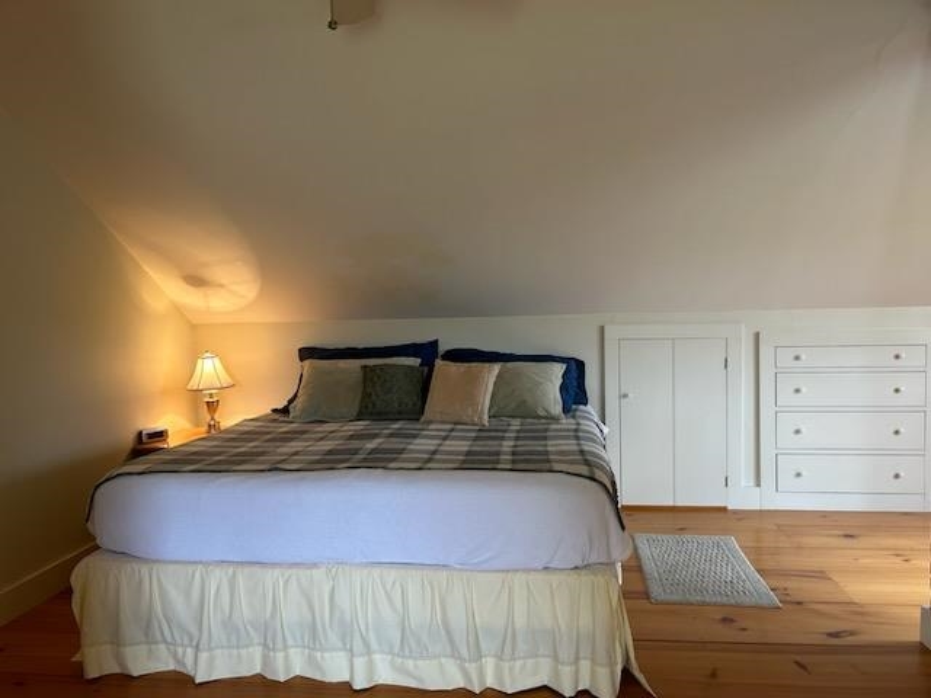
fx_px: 699
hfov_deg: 67.3
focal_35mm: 26
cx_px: 466
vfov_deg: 53.1
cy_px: 349
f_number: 1.5
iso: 160
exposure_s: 1/60
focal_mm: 5.7
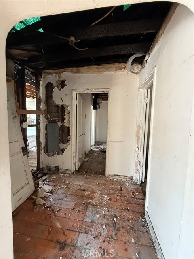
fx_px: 105
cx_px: 97
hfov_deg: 85.7
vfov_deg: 102.1
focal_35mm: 14
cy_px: 130
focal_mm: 2.22
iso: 640
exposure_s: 1/60
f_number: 2.2
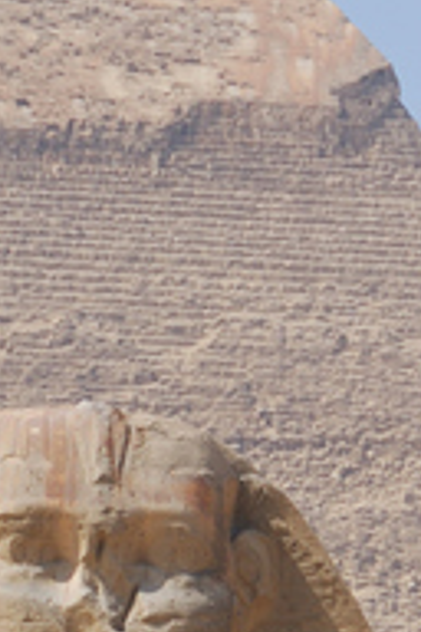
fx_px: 7858
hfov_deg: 3.1
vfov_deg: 4.6
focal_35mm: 448
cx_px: 102
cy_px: 672
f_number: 5.3
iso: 100
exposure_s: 1/500
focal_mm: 82
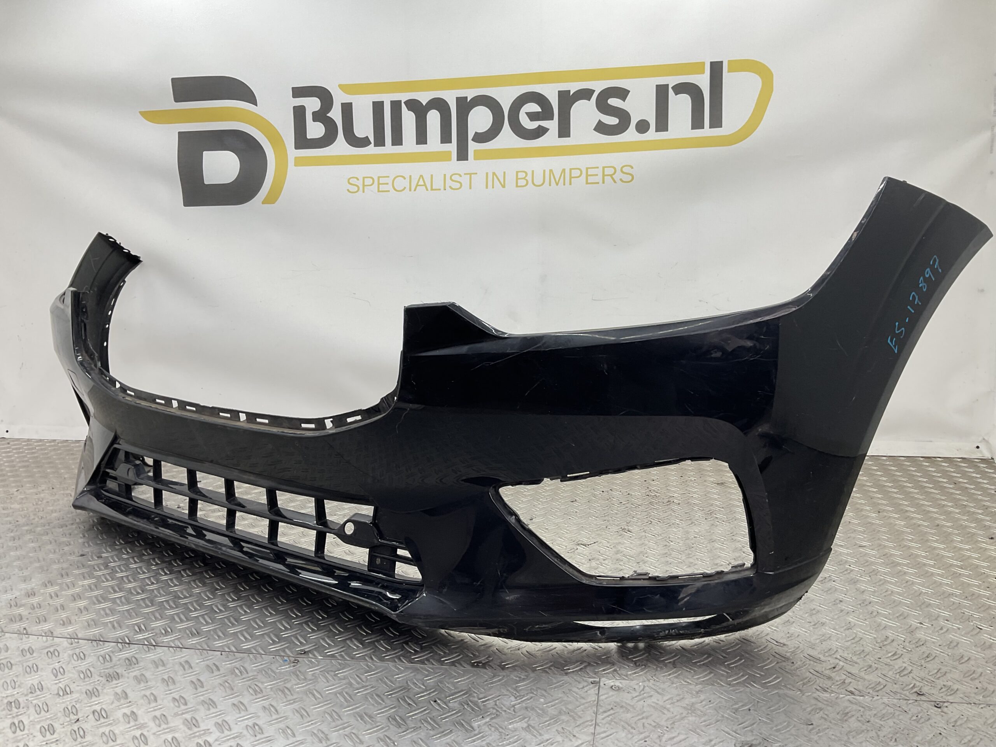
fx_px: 834
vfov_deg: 48.2
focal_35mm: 29
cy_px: 374
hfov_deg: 61.7
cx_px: 498
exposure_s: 1/120
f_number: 1.8
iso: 25
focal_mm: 3
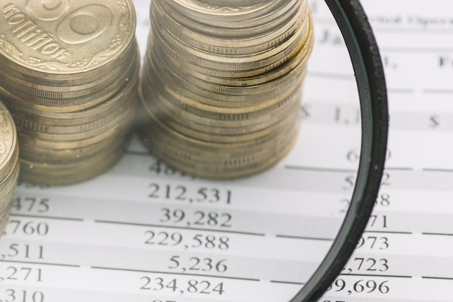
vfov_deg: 4.9
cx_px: -114
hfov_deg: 7.3
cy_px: 138
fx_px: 3525
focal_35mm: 280
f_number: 7.1
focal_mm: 105
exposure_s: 1/160
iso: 160
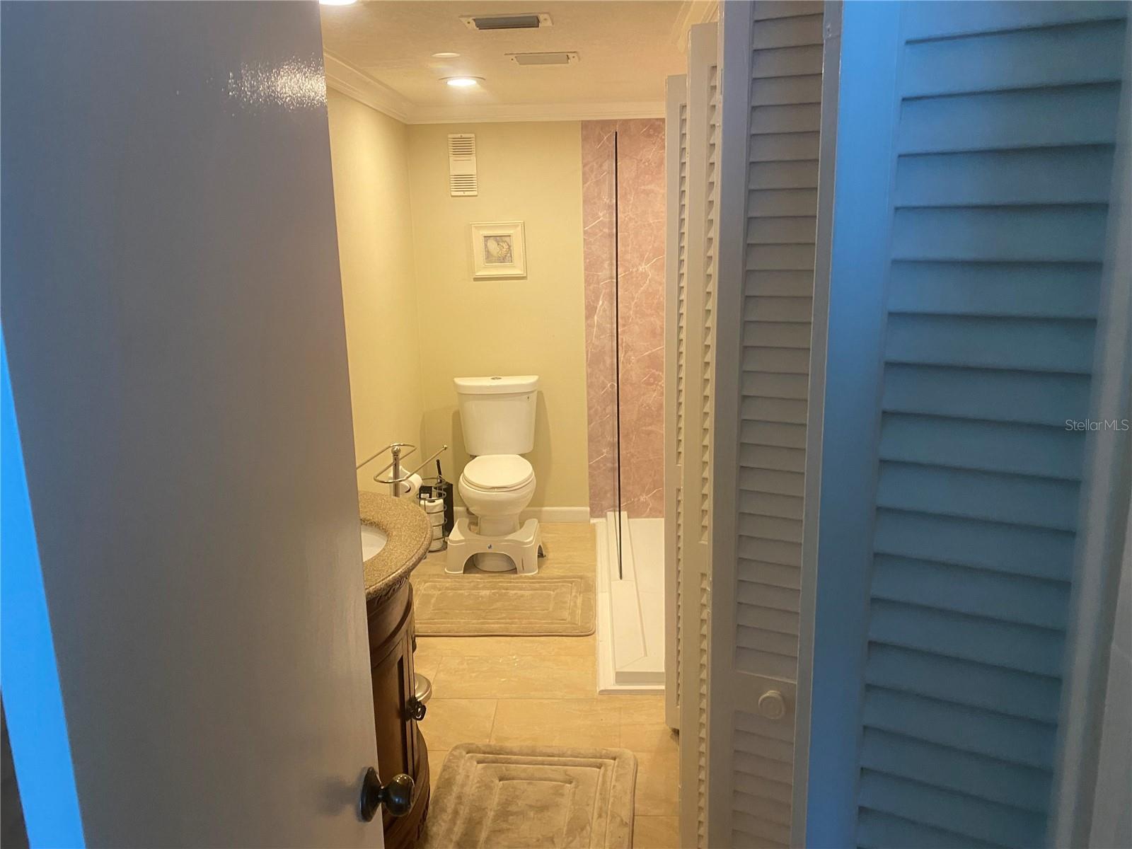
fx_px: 850
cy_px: 424
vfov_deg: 53.1
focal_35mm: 26
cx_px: 566
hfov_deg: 67.3
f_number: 1.8
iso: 200
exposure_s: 1/60
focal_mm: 4.25
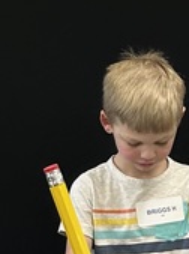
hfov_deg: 9.4
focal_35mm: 158
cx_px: 84
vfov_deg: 12.5
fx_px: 1155
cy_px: 191
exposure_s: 1/100
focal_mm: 5.7
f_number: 1.5
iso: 125
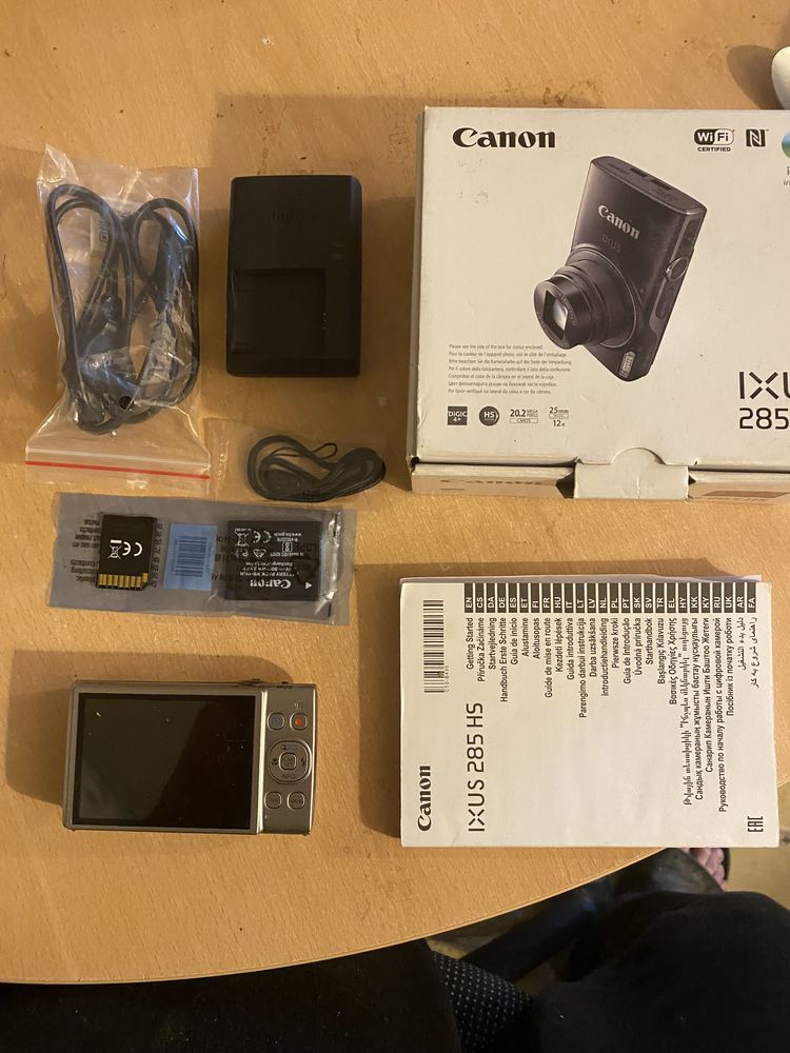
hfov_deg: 53.1
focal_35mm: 26
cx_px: 395
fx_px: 791
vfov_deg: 67.3
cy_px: 526
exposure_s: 1/50
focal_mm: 4.25
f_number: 1.8
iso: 400
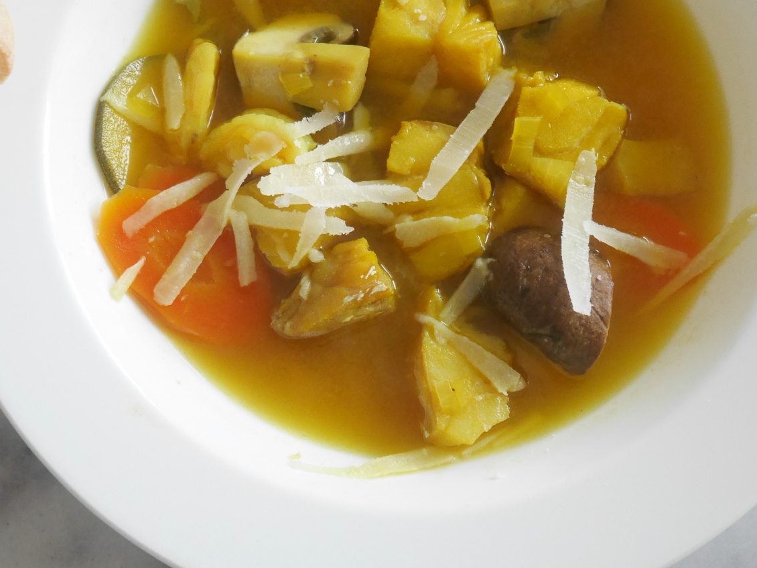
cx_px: 380
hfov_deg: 23.0
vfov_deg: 17.3
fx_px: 1858
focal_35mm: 85
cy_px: 158
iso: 1250
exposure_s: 1/60
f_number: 5.2
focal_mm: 25
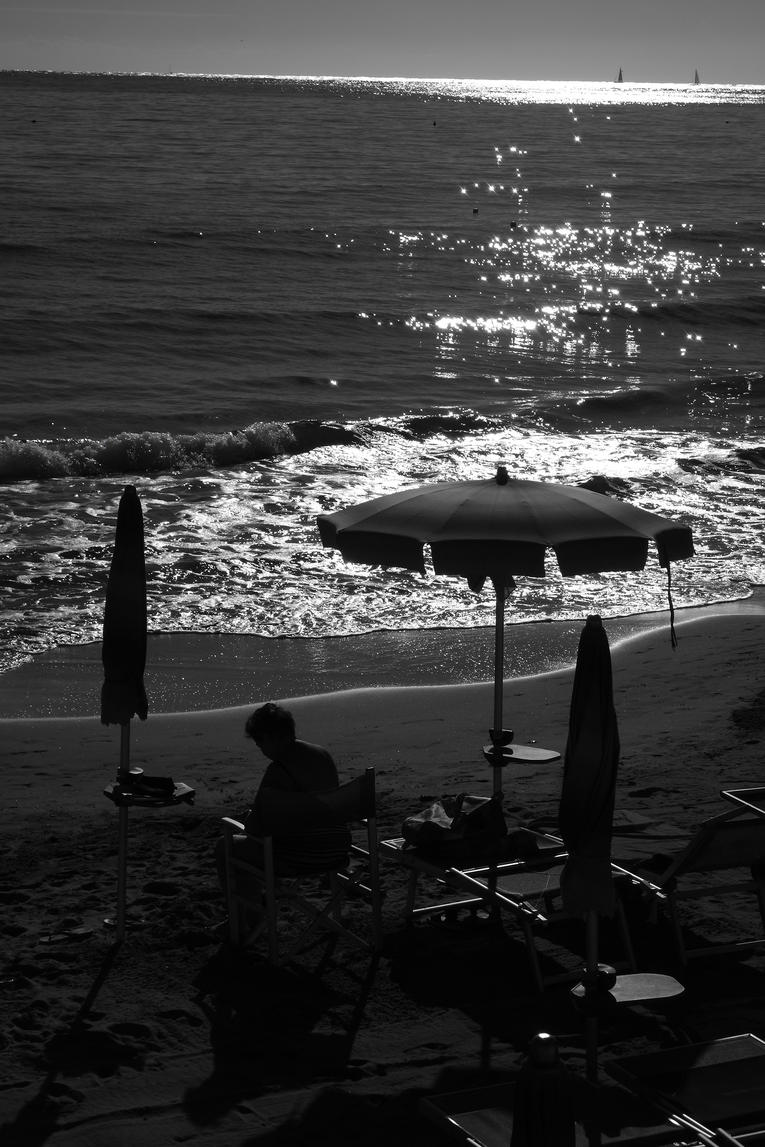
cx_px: 382
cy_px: 574
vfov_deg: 26.0
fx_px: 2486
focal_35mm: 78
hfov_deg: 17.5
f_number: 8
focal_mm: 28.84
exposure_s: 1/1600
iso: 80
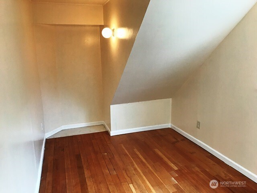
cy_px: 96
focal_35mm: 28
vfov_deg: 49.7
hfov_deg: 63.4
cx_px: 128
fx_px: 208
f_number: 1.8
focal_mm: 3.99
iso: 32
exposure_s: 1/30
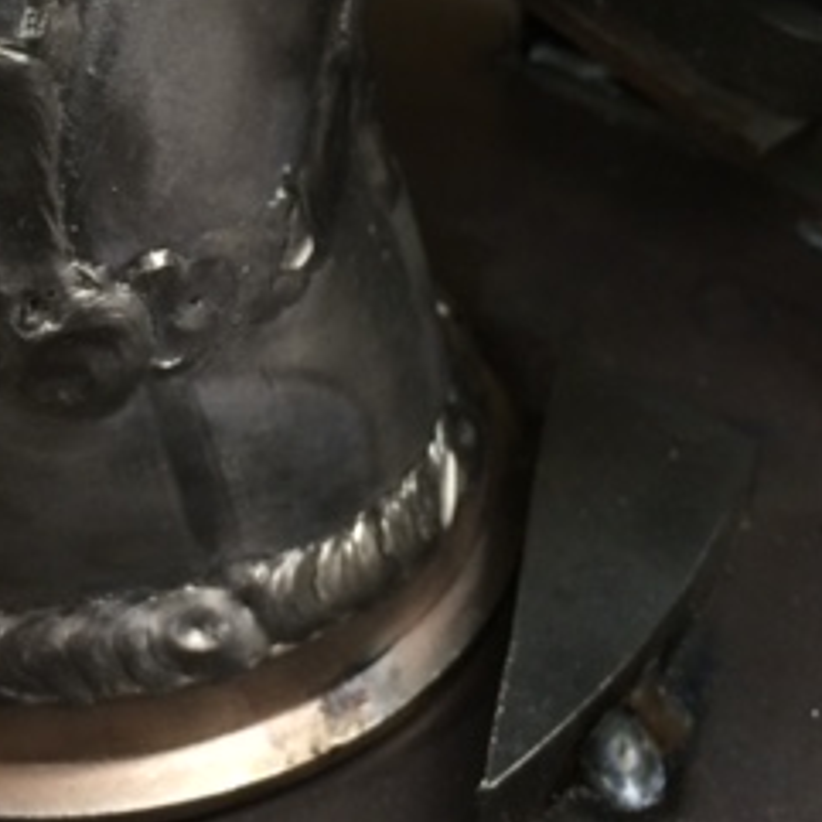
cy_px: 99
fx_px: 1827
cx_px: 276
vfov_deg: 24.7
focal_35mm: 68
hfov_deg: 25.2
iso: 80
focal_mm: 4.15
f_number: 2.2
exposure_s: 1/30
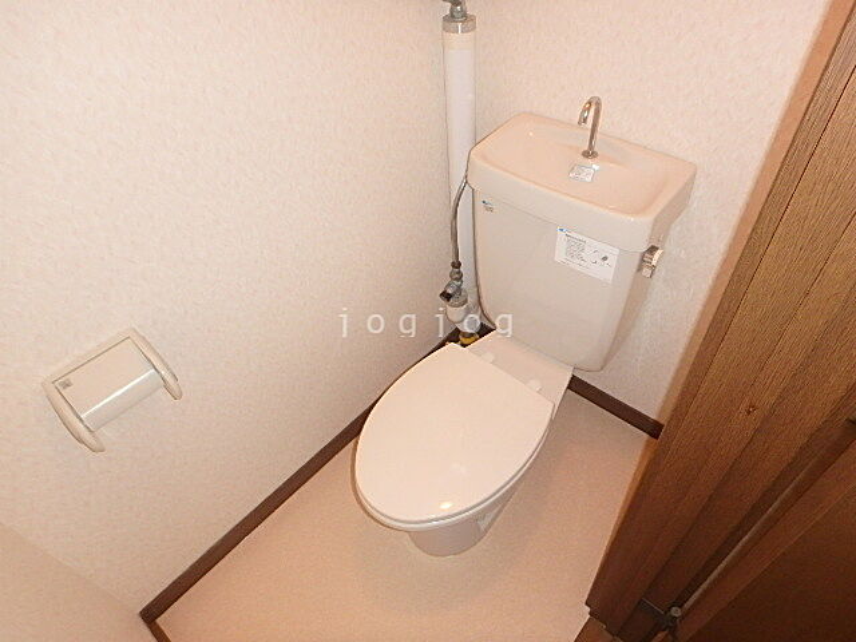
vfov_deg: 63.4
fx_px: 519
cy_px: 321
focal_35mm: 21
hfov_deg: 79.0
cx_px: 428
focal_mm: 3.7
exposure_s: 1/30
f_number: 3.5
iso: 400
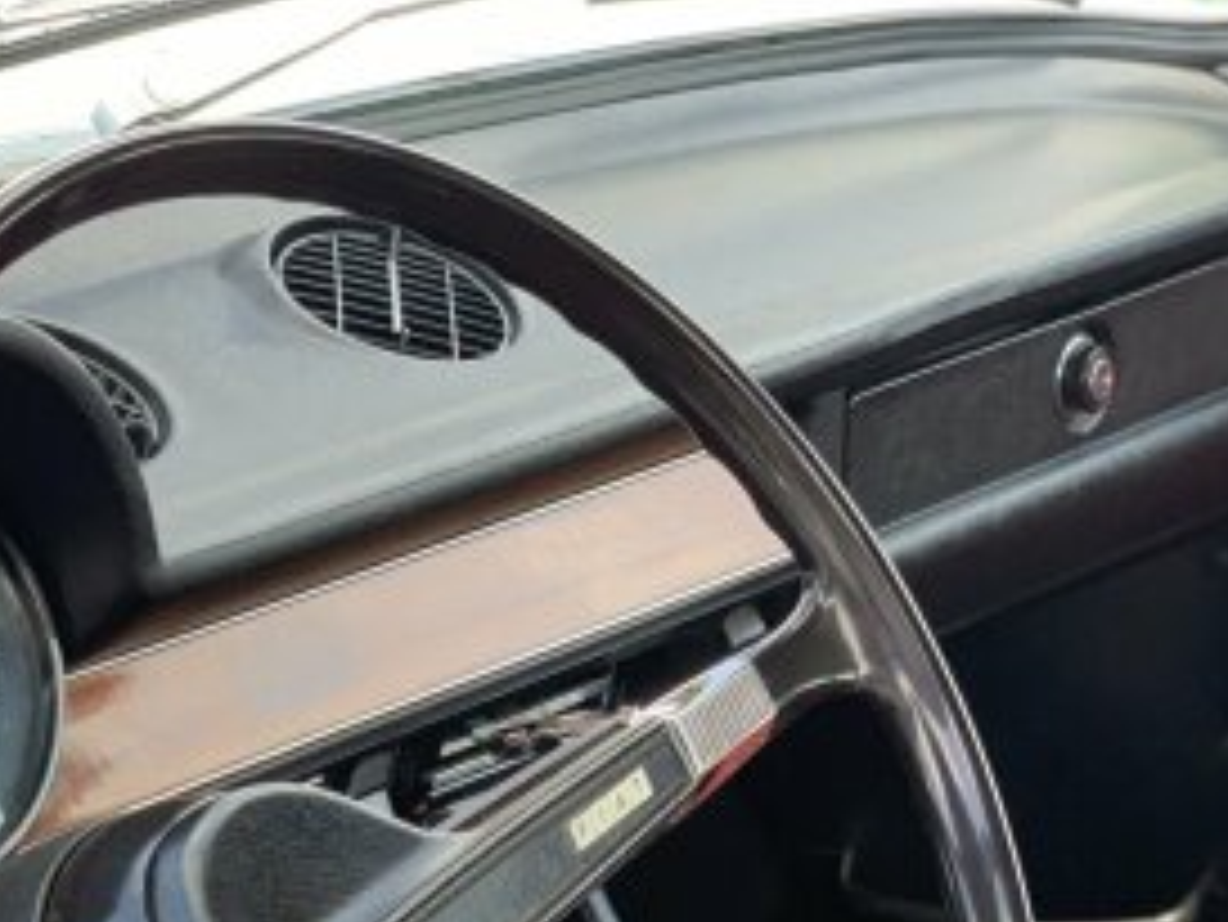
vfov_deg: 12.0
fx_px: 4330
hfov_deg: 16.0
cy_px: 1034
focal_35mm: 122
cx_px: 256
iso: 64
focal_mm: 6
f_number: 2.4
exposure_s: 1/122
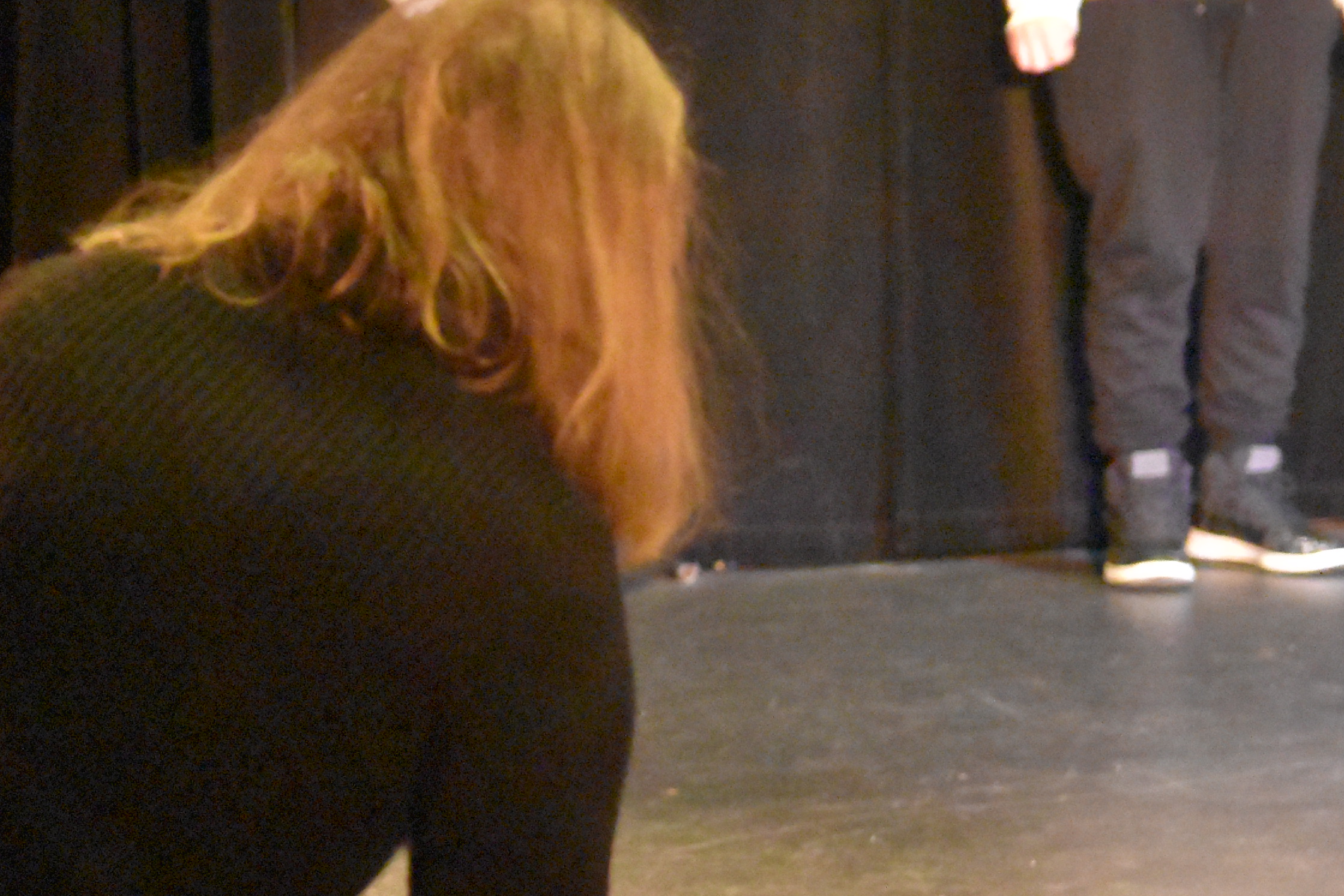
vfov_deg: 6.8
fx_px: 7504
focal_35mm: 201
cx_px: 149
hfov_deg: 10.2
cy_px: 427
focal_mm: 50
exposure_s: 1/60
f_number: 2.8
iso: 12800
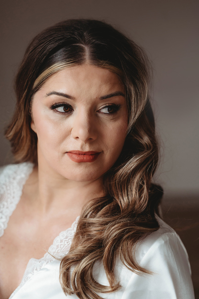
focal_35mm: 85
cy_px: 150
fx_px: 706
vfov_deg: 23.9
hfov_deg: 16.0
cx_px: 100
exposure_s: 1/250
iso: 1000
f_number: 3.2
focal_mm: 85
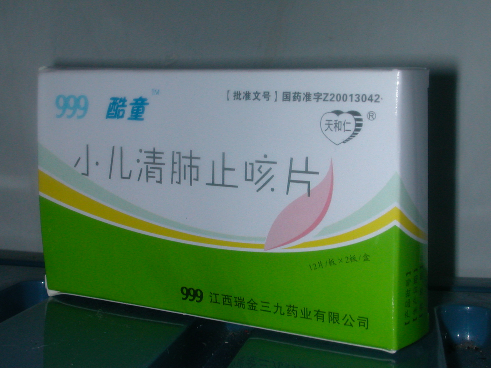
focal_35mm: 59
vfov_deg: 24.8
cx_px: 249
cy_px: 187
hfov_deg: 32.7
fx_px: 837
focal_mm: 8.9
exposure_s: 1/59.9
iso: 100
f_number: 5.6
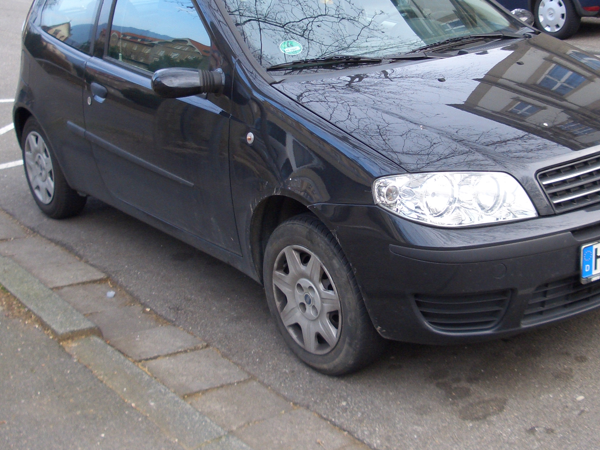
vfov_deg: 25.0
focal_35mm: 58
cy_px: 137
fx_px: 1005
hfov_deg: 33.2
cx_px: 343
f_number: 2.8
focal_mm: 6.8
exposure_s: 1/100
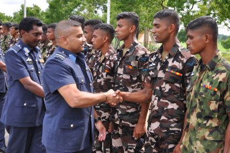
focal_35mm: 55
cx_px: 149
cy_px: 76
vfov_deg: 24.7
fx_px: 349
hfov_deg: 36.2
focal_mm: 25
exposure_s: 1/60
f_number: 13
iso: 200
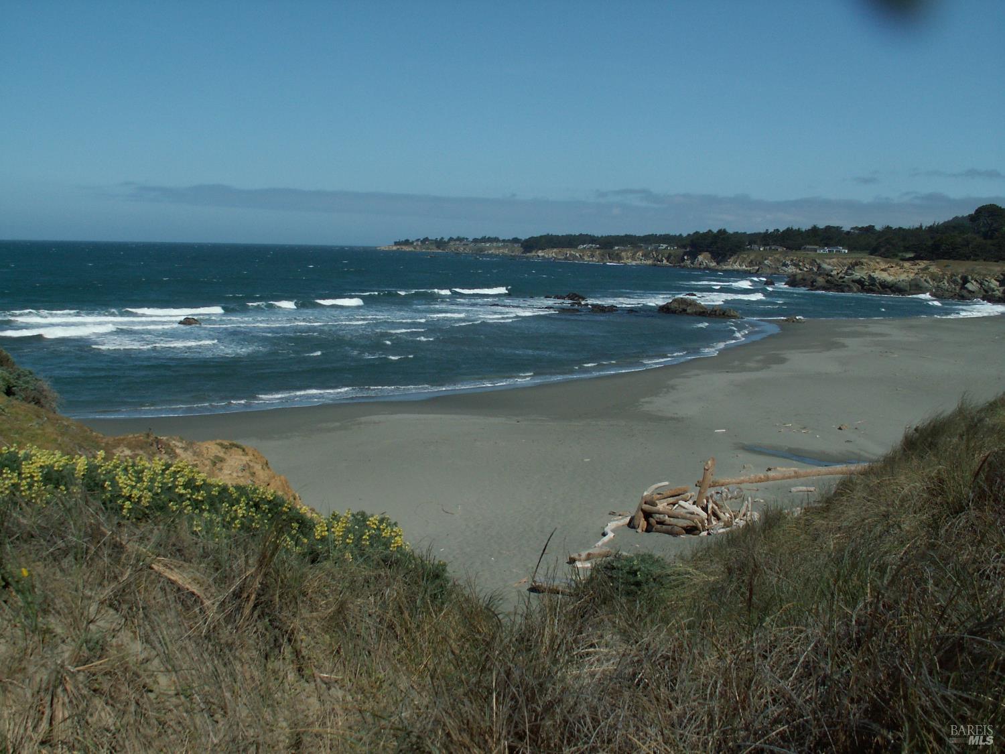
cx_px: 502
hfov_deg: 52.6
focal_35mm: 35
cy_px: 377
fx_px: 1016
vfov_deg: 40.7
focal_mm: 5.86
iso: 50
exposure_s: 1/1000
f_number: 4.5
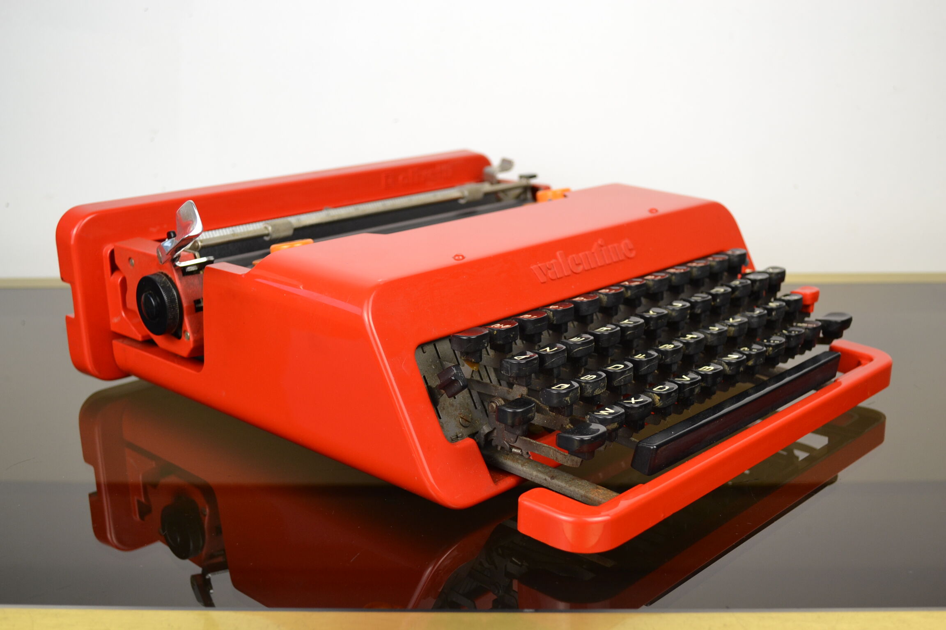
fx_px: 1025
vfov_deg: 34.2
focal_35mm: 39
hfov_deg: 49.6
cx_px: 473
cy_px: 315
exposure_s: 1/80
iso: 400
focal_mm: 26
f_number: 4.5
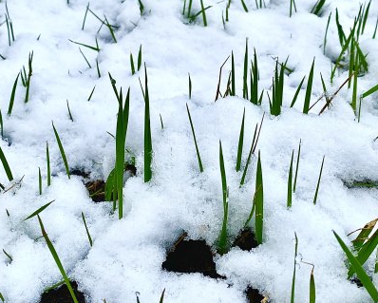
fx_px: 437
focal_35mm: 39
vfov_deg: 37.6
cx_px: 203
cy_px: 90
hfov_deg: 46.8
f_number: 1.8
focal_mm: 4.25
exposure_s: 1/1656
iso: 32
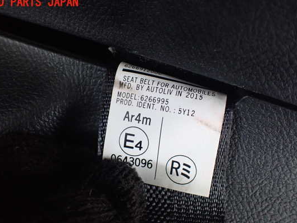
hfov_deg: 53.9
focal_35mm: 34
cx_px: 145
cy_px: 122
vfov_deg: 41.8
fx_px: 292
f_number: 2.3
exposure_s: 1/30
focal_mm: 5.4
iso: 800
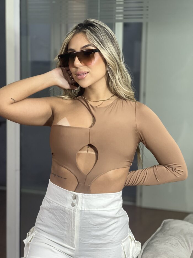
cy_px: 129
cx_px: 96
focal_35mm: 77
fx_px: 572
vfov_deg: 25.3
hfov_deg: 19.1
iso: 250
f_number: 2.8
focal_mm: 9
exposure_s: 1/40
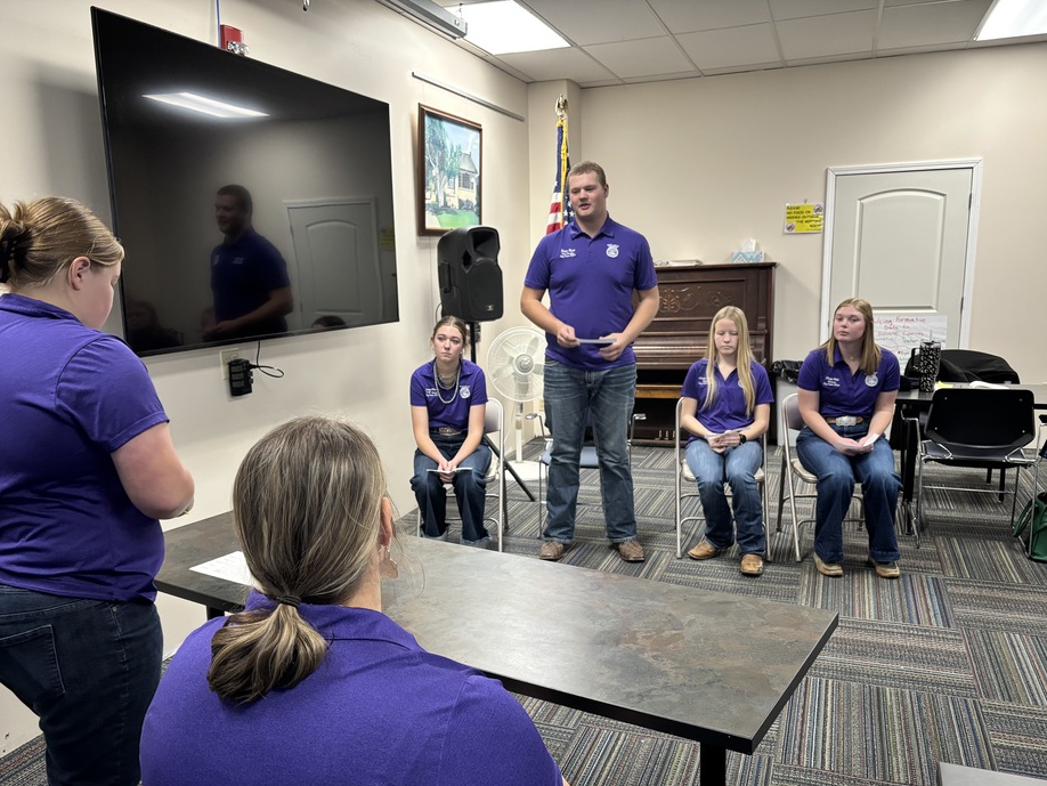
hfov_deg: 61.6
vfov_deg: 48.2
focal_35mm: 29
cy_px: 435
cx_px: 487
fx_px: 877
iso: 250
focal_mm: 5.96
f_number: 1.6
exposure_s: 1/60
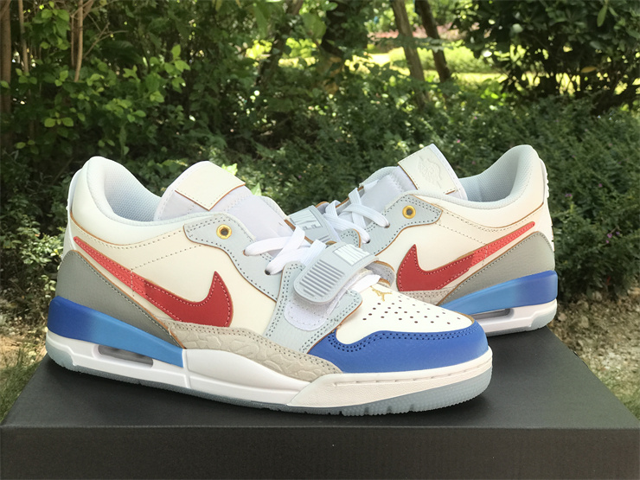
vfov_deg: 25.7
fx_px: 1054
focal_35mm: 57
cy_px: 240
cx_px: 320
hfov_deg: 33.8
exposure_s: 1/111
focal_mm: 6.6
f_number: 2.8
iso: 20
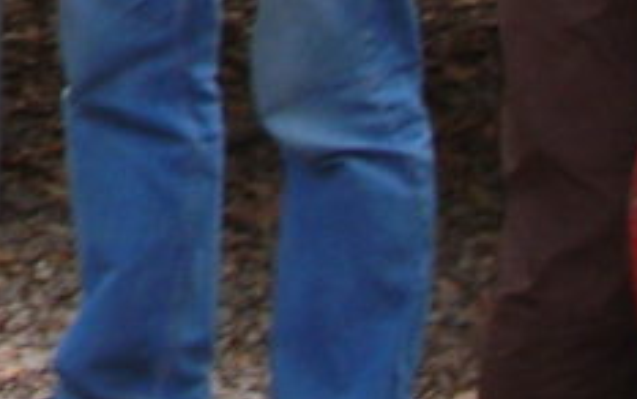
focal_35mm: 251
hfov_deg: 8.0
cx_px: -640
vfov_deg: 5.1
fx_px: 4361
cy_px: -530
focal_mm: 9
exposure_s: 1/30
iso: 52
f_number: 3.4
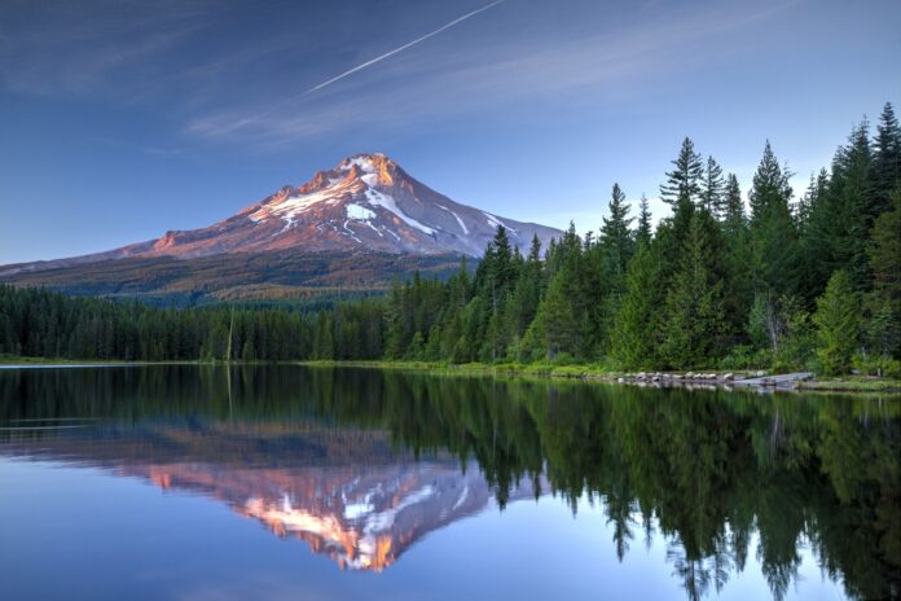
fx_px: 1101
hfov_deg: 44.5
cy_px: 300
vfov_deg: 30.5
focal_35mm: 44
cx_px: 450
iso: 160
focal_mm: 44
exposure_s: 1/5
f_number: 7.1
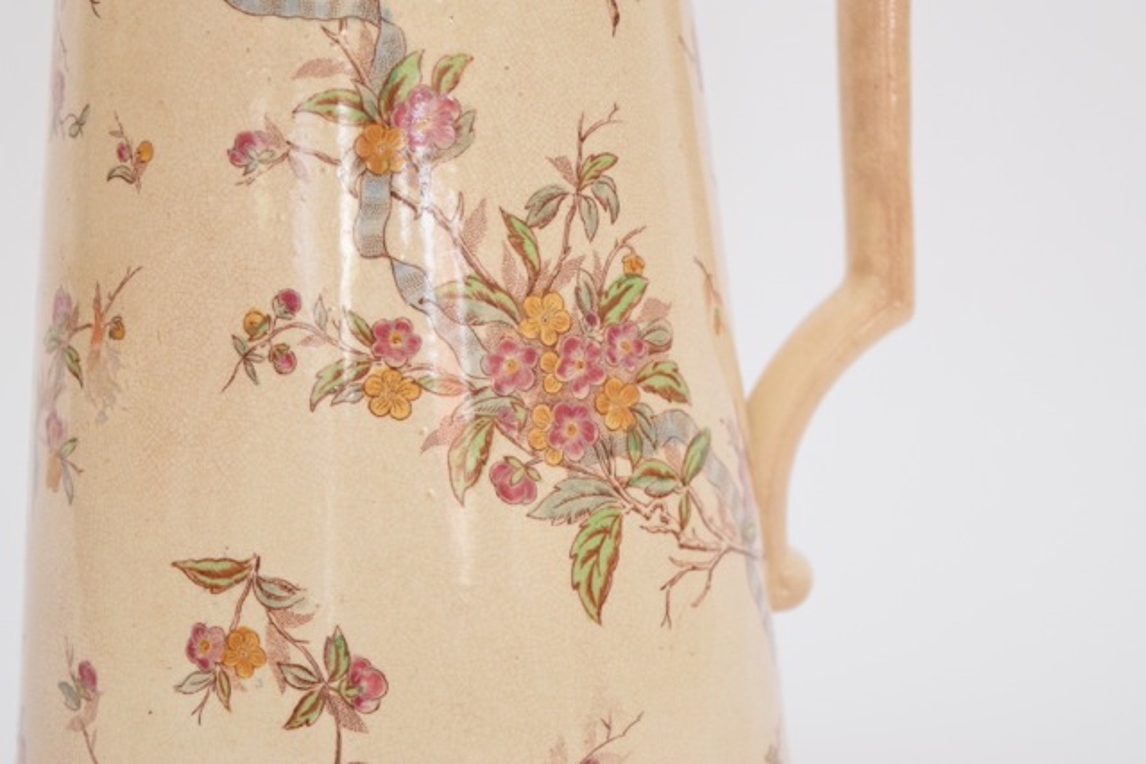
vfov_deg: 16.6
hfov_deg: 24.6
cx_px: 573
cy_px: 382
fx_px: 2627
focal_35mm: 82
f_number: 5.6
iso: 1600
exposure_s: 1/125
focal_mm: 55
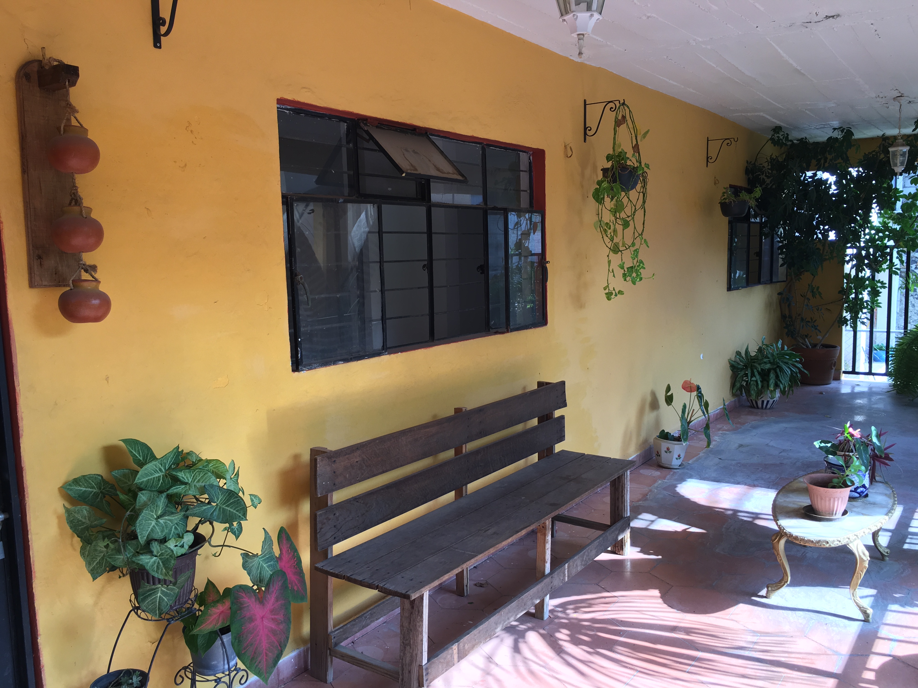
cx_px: 459
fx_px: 769
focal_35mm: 29
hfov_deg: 61.7
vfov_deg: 48.2
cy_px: 344
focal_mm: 4.15
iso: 25
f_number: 2.2
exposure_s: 1/120
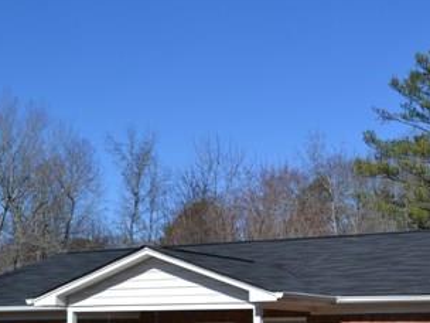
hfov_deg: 26.5
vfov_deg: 19.7
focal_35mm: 73
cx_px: 297
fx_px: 907
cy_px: 297
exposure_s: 1/320
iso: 100
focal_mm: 24
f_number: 9
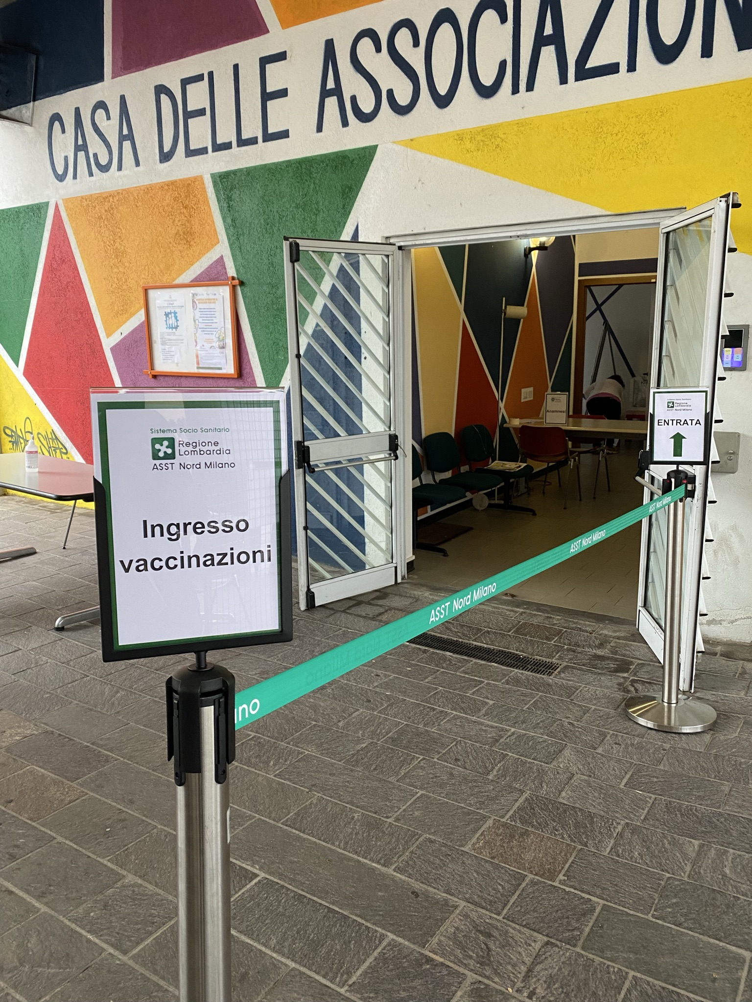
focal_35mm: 26
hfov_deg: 53.1
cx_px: 376
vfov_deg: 67.3
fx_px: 753
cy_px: 501
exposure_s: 1/63
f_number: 1.8
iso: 125
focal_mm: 4.25
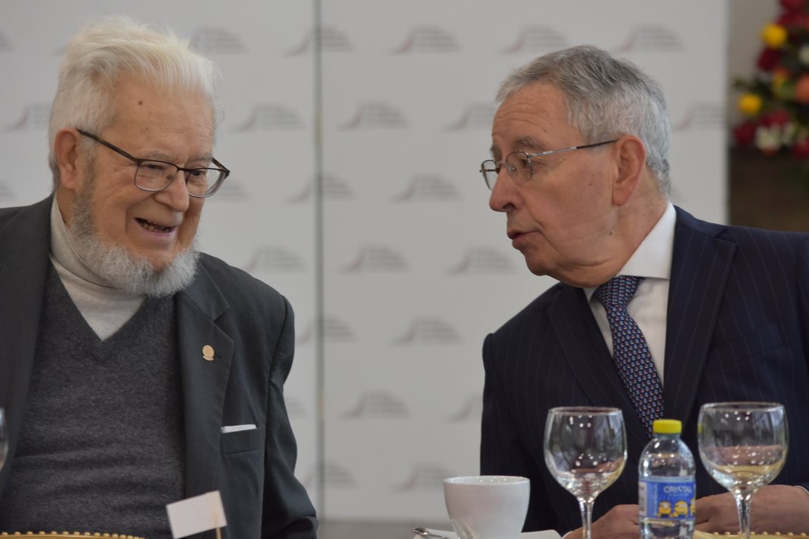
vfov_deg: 6.5
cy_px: 249
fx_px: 4753
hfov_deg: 9.7
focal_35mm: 212
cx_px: 382
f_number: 5.6
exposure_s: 1/125
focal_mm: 125
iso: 800
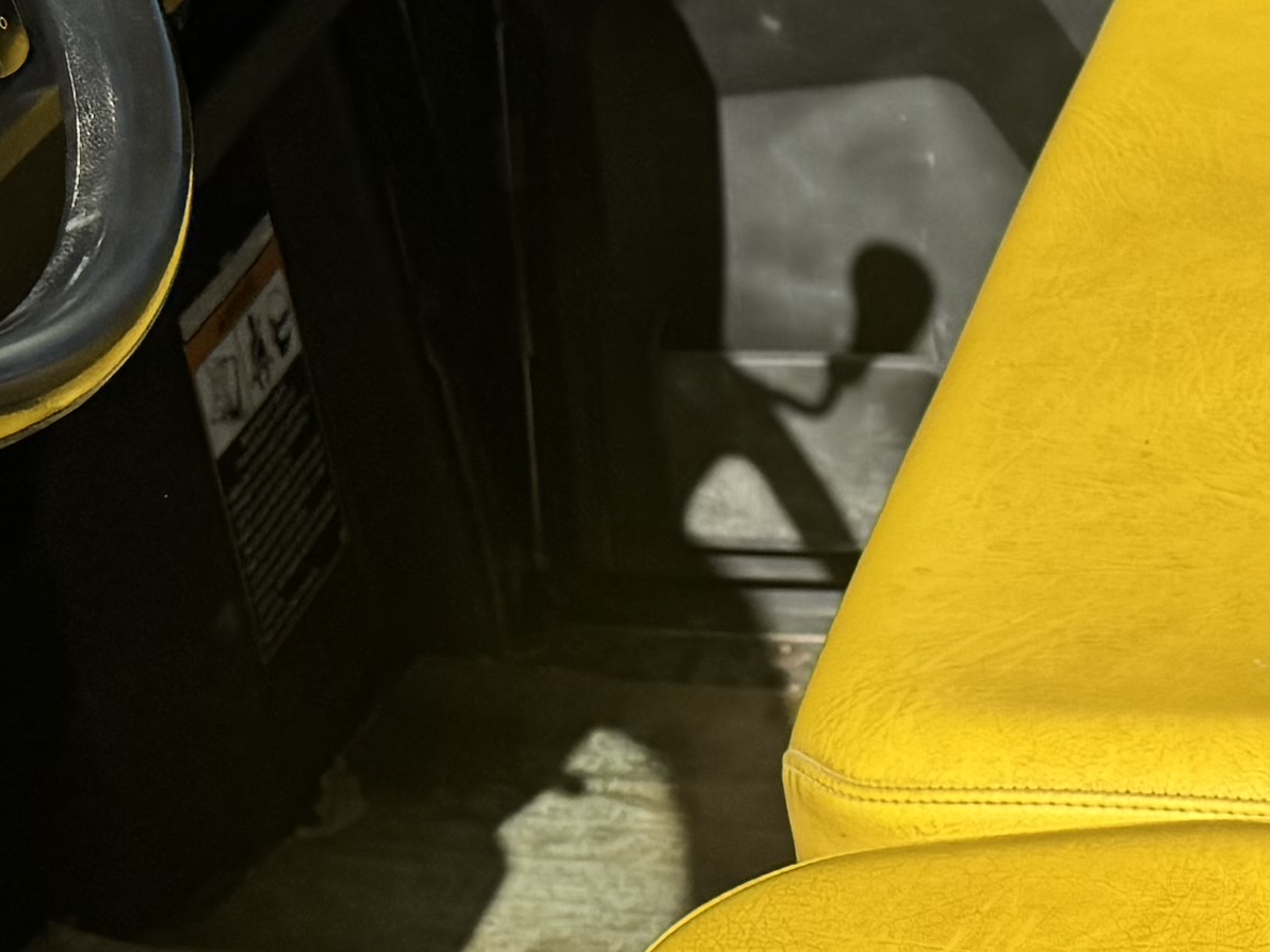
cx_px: 1368
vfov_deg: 12.9
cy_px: 391
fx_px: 4219
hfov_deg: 16.6
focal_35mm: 115
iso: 80
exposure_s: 1/4310
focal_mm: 6.76
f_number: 1.78
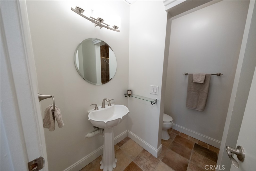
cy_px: 86
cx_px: 128
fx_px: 85
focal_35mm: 12
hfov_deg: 112.6
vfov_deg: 90.0
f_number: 4.5
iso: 800
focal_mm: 8
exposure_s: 1/140
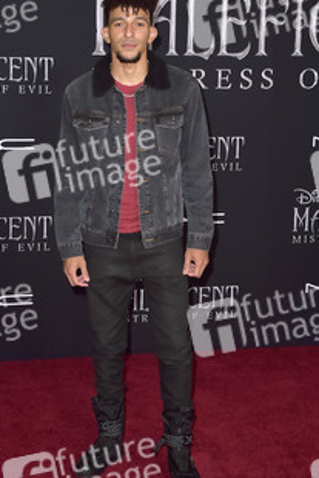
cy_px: 244
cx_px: 127
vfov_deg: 32.4
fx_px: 823
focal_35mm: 62
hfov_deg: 21.9
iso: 500
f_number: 7.1
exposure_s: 1/250
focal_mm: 48
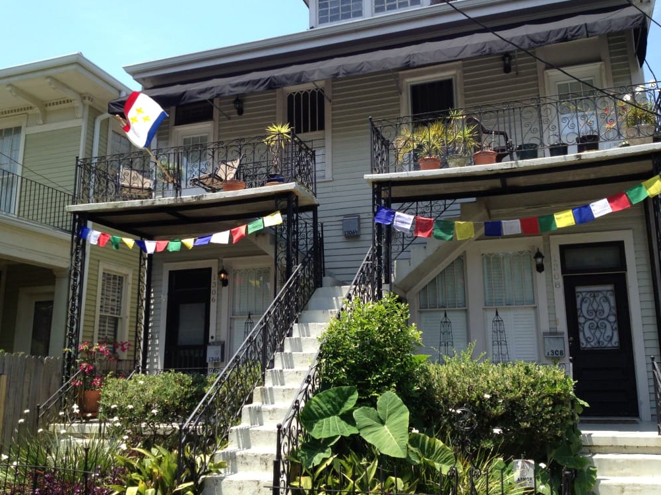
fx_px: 687
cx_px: 330
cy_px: 242
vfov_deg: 39.6
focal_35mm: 36
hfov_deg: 51.4
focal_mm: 4.28
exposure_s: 1/708
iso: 50
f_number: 2.4
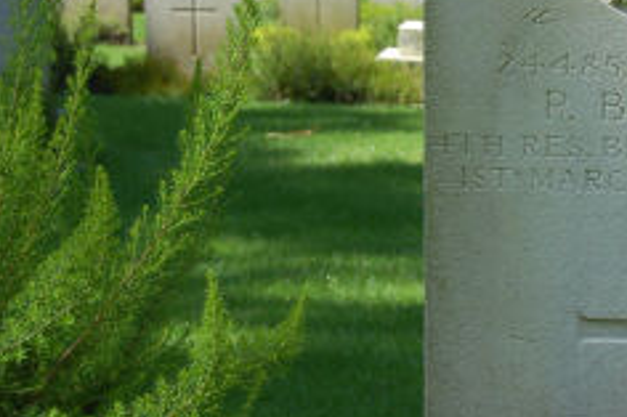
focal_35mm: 133
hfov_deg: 15.0
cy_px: 149
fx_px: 2319
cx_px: 683
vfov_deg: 10.3
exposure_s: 1/200
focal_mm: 35
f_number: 7.1
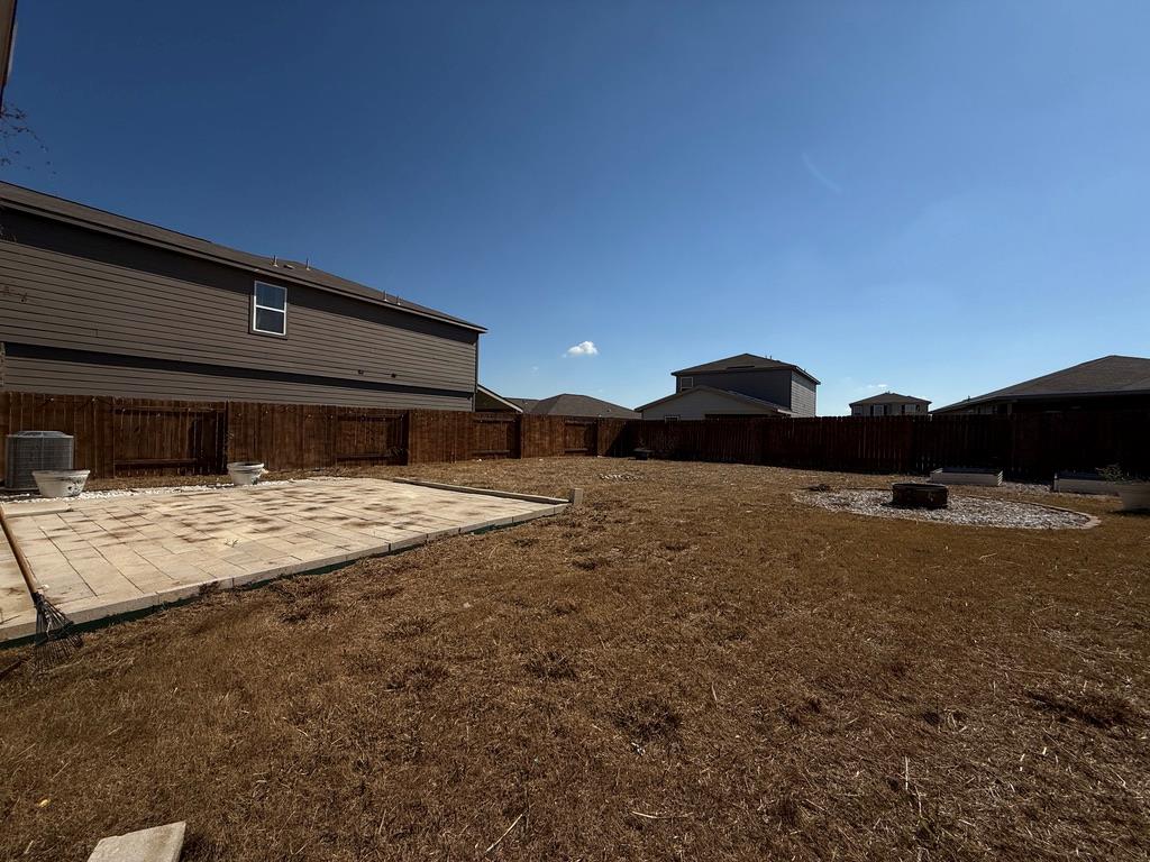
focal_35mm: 14
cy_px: 431
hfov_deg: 102.1
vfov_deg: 85.7
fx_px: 465
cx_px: 575
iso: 50
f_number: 2.2
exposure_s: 1/6173
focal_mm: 2.22
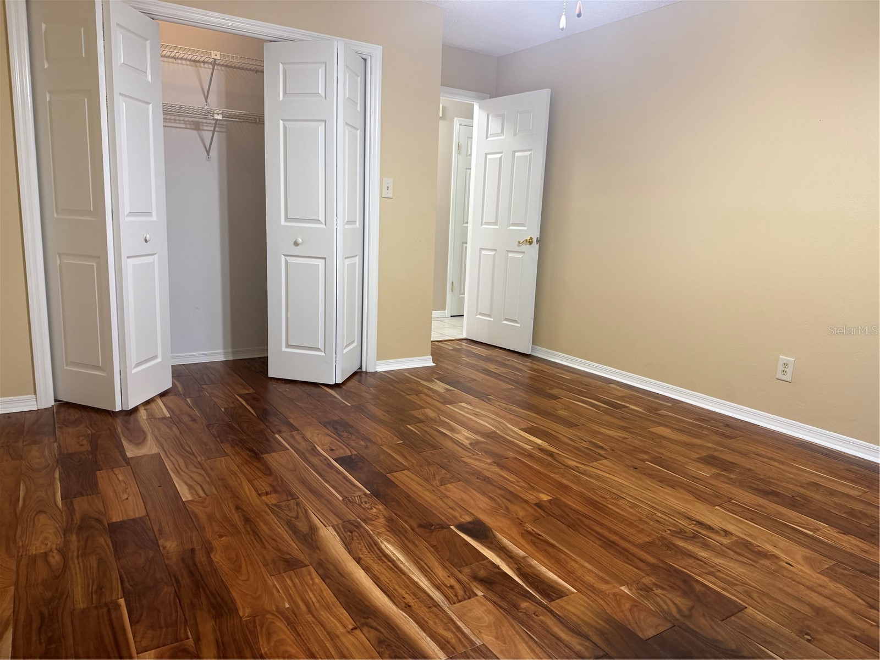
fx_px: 610
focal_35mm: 24
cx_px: 440
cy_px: 330
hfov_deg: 71.6
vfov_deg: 56.8
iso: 200
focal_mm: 6.76
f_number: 1.78
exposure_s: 1/60
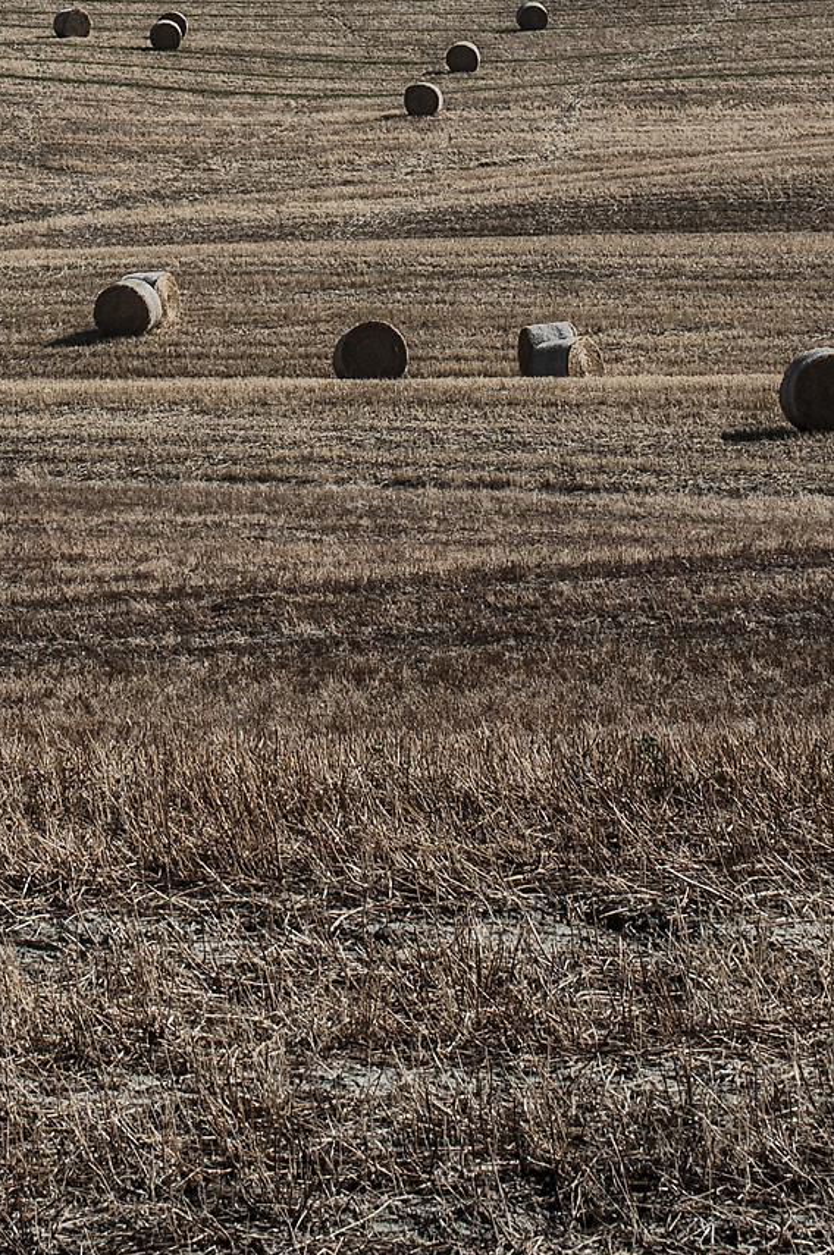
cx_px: 200
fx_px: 5573
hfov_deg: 8.5
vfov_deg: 12.5
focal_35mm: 160
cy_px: -352
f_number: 10
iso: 200
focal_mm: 38
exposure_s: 1/400
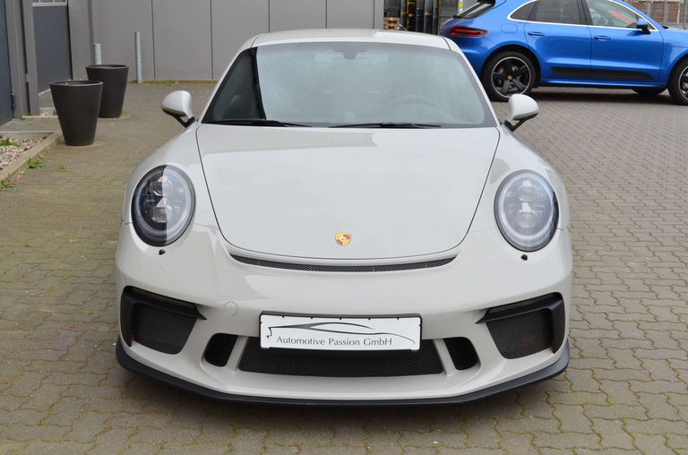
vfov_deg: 27.9
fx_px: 915
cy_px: 228
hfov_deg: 41.2
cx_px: 344
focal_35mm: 48
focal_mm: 32
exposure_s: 1/60
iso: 640
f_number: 8
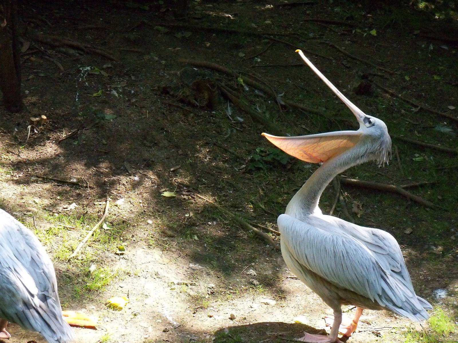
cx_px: 229
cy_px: 172
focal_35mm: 106
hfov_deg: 18.5
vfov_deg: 14.0
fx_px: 1402
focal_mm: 18.8
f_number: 4.2
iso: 640
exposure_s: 1/500
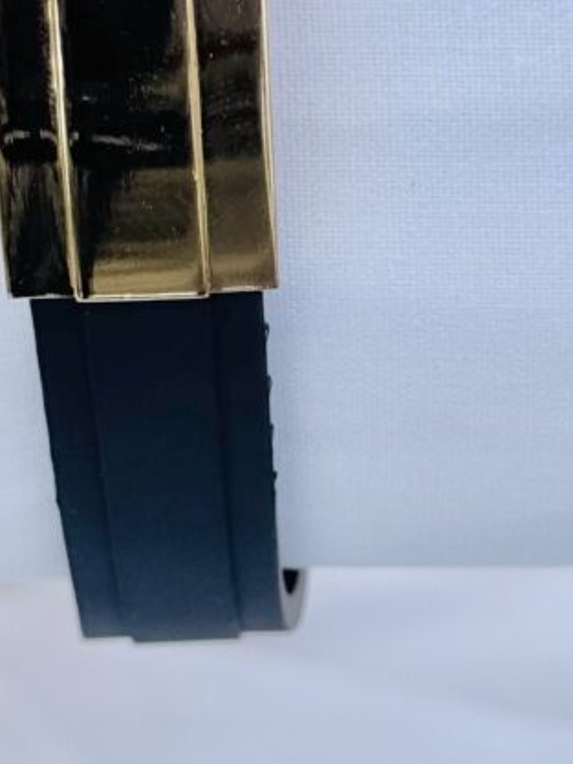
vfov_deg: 20.9
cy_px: 81
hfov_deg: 16.0
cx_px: 161
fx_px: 2029
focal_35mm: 92
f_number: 1.78
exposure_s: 1/2179
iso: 64
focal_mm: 6.76
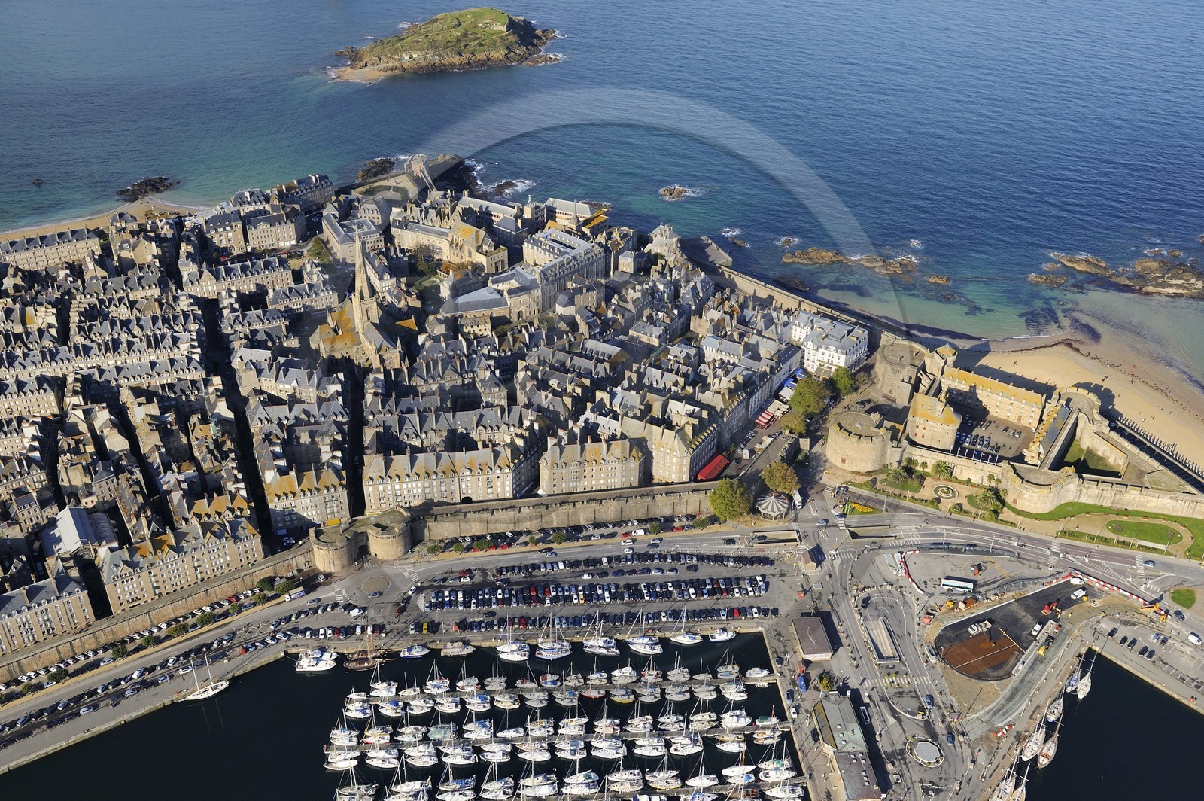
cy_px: 400
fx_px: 1069
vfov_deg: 41.0
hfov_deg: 58.8
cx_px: 602
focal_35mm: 32
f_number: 8
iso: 400
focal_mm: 32
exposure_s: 1/1000
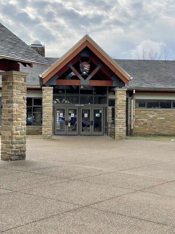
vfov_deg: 36.8
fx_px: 351
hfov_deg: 28.0
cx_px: 88
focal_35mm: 52
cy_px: 117
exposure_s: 1/2817
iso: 20
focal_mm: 6
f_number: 2
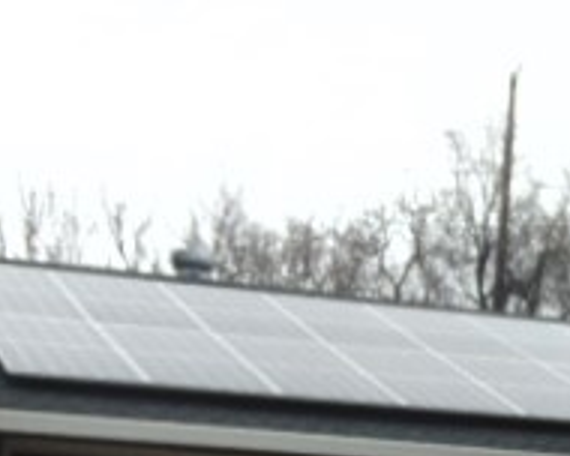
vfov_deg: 12.9
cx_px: 474
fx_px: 1940
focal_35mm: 115
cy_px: 600
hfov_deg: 16.6
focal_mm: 6.3
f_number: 3.2
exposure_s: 1/250
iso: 80
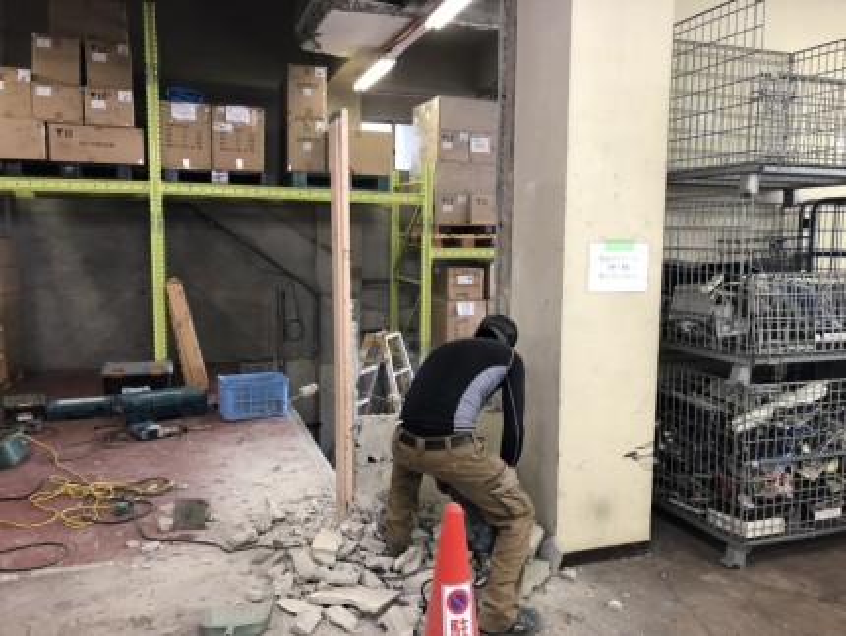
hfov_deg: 63.4
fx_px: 685
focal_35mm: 28
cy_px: 318
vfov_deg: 49.8
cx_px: 423
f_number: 1.8
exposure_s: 1/17
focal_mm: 3.99
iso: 40
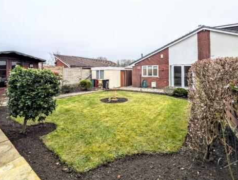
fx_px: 103
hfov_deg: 97.9
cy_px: 69
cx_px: 126
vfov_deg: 80.6
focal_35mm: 15
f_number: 1.7
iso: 53
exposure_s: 1/533
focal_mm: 2.02
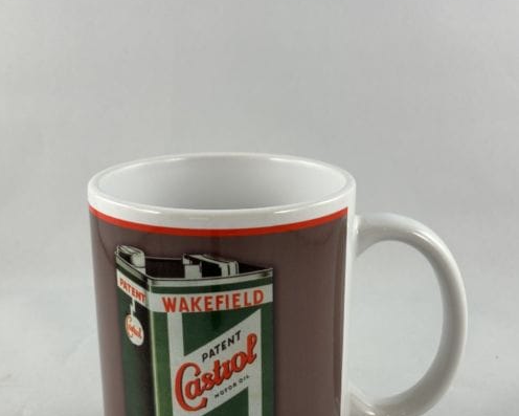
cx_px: 258
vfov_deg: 23.9
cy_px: 334
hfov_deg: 30.0
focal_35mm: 63
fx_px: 968
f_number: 1.78
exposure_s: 1/100
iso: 50
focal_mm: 6.86
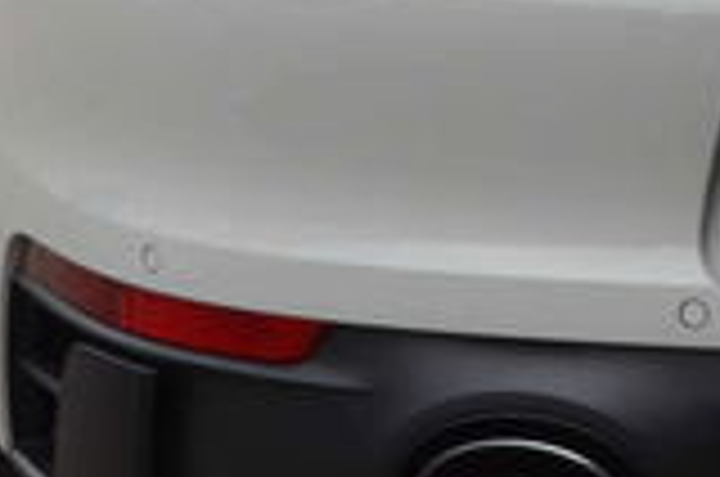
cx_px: 1202
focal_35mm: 231
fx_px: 4611
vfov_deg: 5.8
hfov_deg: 8.6
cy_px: -284
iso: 280
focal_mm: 32
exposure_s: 1/60
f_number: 10
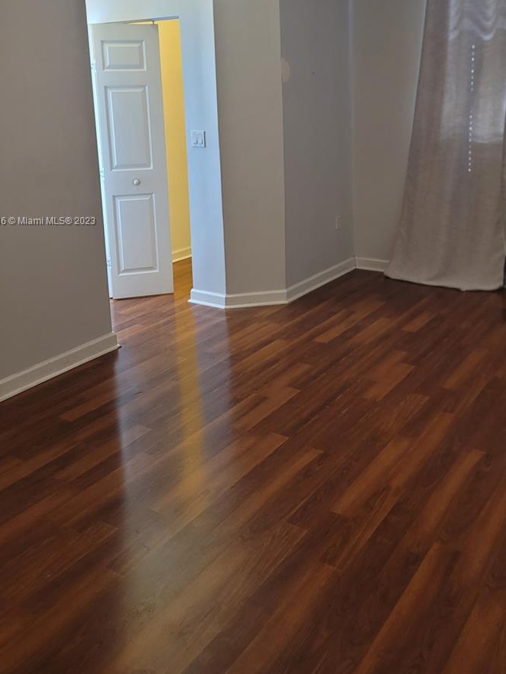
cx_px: 300
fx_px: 662
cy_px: 222
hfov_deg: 41.6
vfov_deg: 52.8
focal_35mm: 34
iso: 320
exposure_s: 1/40
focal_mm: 7
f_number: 1.8
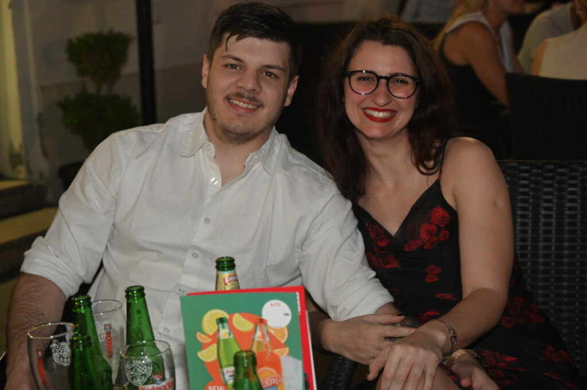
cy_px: 195
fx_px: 1092
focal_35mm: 67
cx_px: 294
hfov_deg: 30.1
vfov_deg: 20.3
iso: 6400
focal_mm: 67
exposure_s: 1/60
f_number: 6
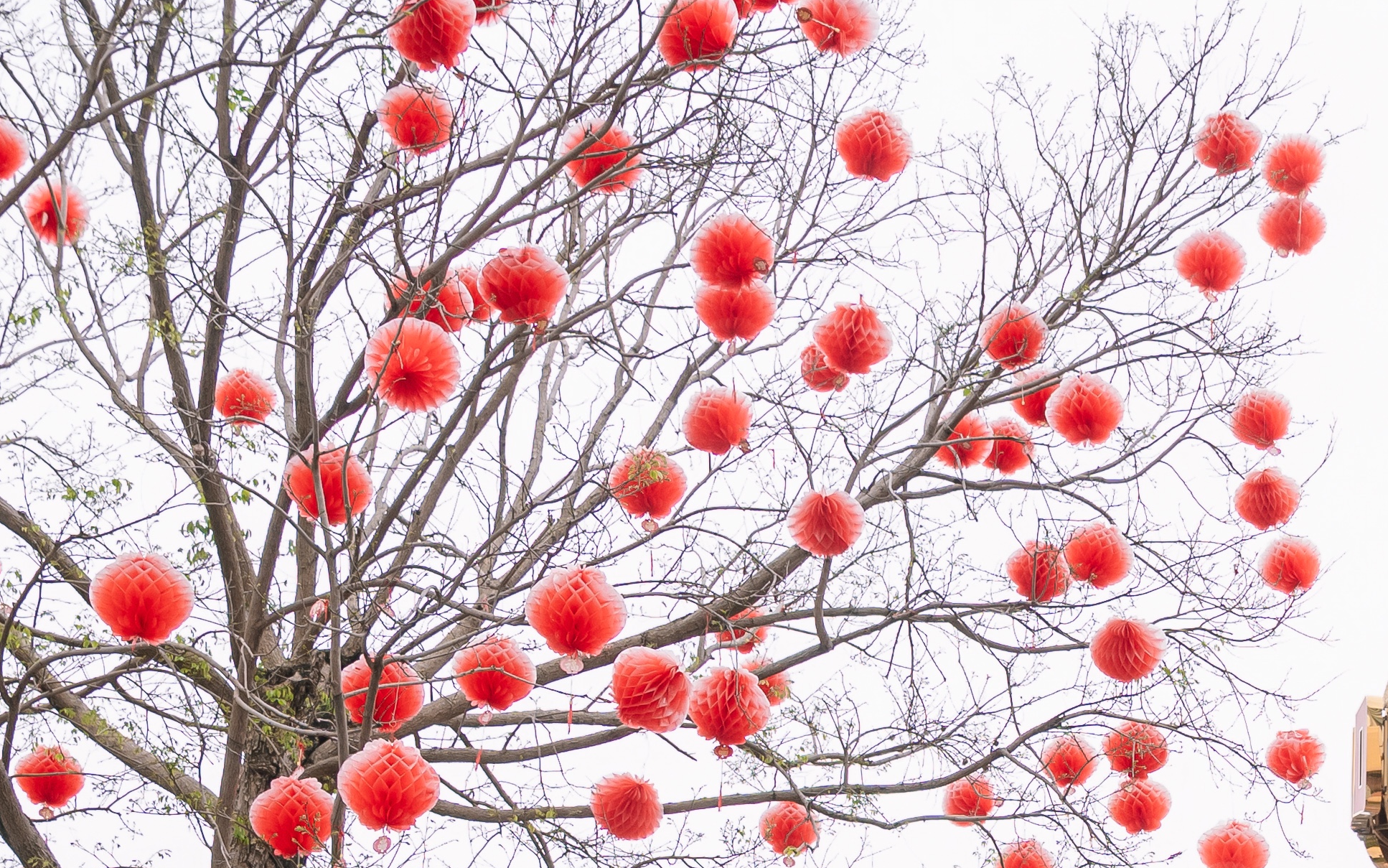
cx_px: 1607
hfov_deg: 20.0
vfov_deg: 12.1
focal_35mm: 98
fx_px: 3715
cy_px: 1607
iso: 500
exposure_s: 1/640
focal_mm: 26.6
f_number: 4
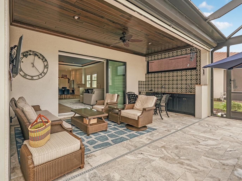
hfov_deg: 87.0
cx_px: 101
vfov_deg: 71.6
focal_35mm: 18
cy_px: 88
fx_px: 126
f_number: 8
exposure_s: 1/100
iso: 400
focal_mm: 16
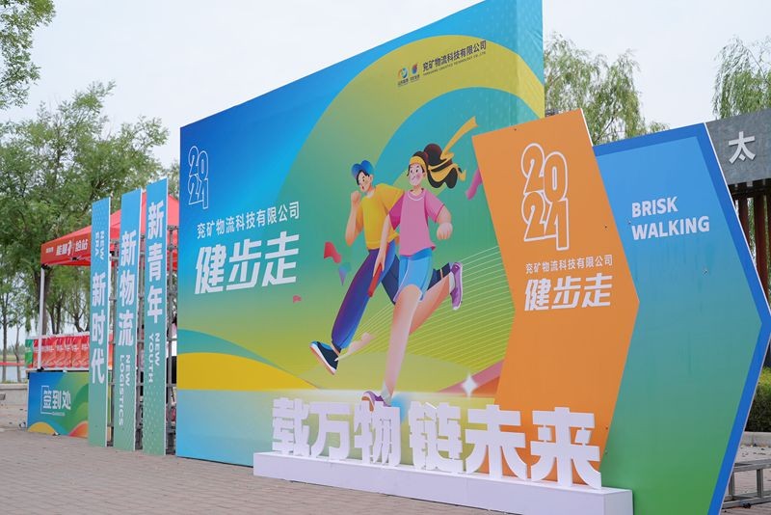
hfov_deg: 39.6
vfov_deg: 27.0
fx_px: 1071
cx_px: 386
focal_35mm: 50
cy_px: 258
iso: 100
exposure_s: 1/500
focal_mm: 50
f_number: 5
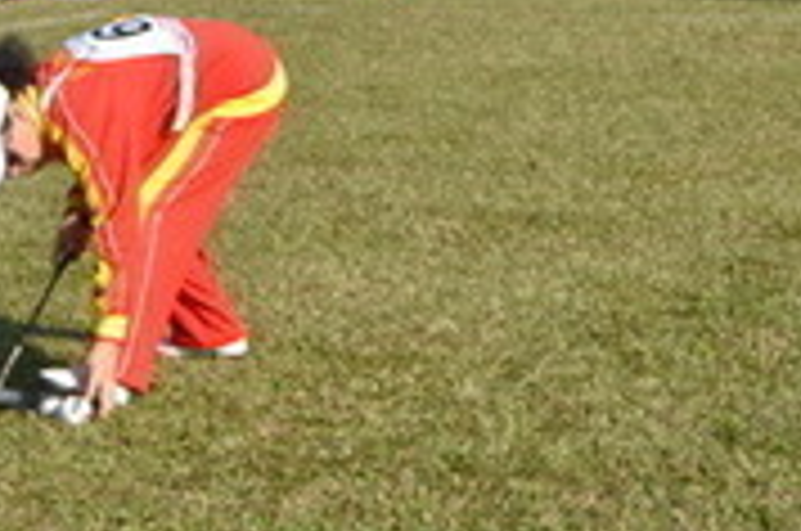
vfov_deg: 10.7
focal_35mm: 127
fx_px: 2814
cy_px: 83
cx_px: 324
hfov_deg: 16.2
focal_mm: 25
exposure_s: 1/1000
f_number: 3.8
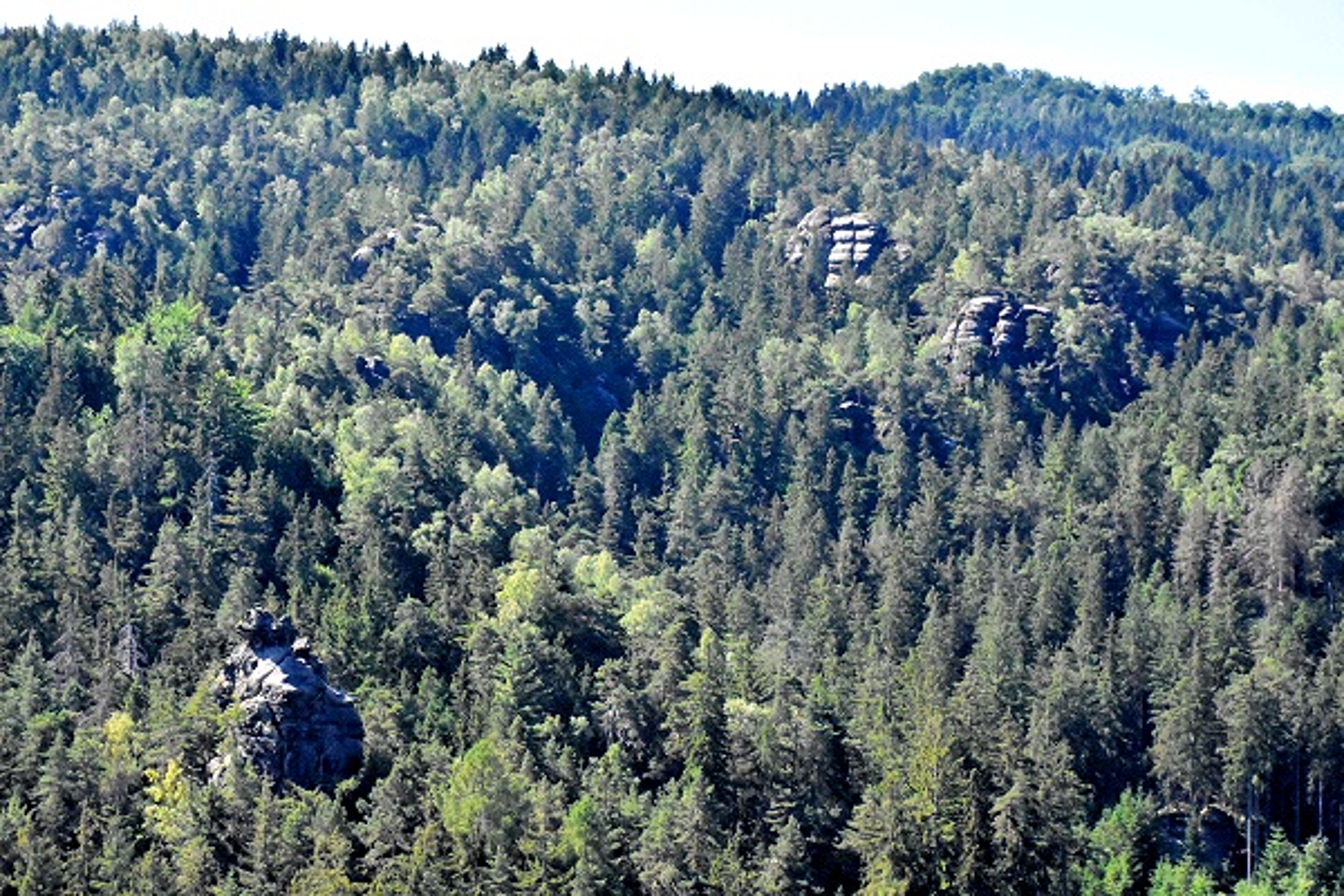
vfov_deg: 14.7
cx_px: 672
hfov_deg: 21.9
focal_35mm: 93
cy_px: 448
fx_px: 3472
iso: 7200
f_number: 9
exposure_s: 1/8000
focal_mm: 62
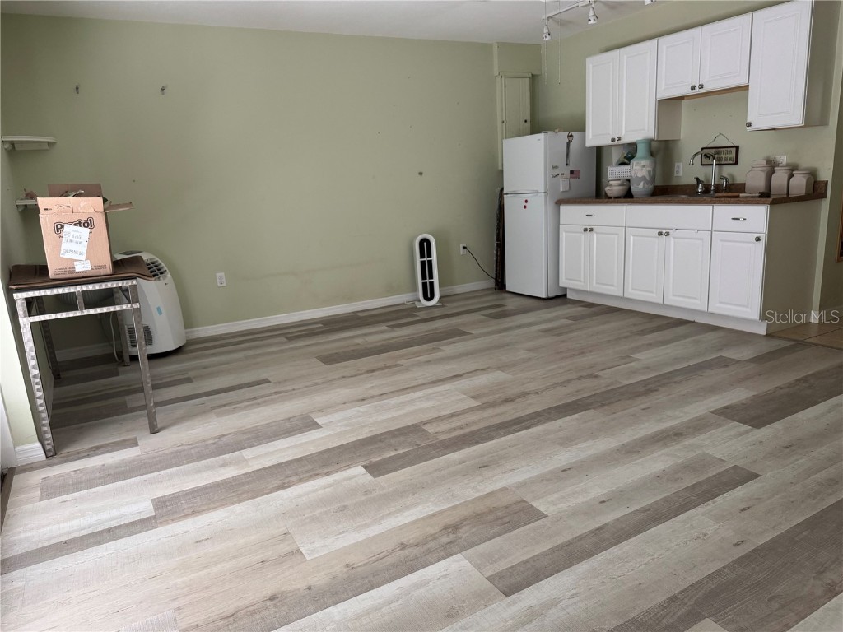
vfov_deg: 56.8
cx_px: 422
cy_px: 316
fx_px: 584
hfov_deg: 71.6
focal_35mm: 24
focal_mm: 6.76
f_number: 1.78
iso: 250
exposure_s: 1/60
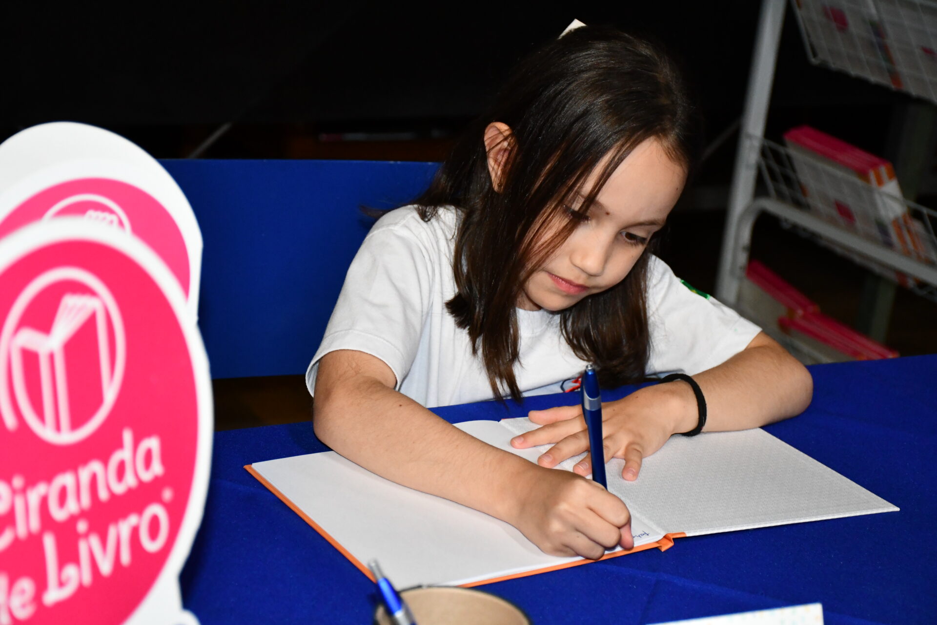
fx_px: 1952
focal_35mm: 75
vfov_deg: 18.2
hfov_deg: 27.0
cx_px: 468
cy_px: 312
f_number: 4.8
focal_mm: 50
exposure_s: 1/60
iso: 3200
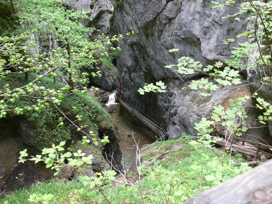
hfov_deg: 52.6
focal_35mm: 35
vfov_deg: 40.7
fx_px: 275
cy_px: 102
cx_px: 136
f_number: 2.8
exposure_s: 1/50
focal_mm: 7.4
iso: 80
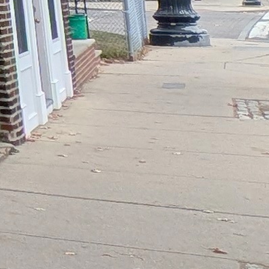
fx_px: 958
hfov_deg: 9.9
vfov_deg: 14.6
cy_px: -170
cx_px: -622
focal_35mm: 109
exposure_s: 1/1466
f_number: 1.95
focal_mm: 2.23
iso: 40
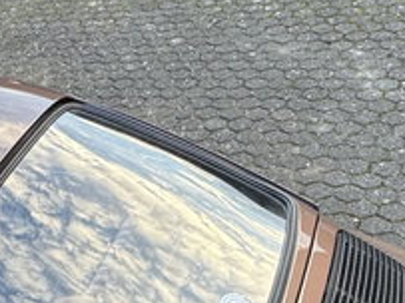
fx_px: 620
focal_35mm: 53
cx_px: -20
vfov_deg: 23.8
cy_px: 407
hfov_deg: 32.6
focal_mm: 2.22
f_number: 2.2
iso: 64
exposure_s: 1/99
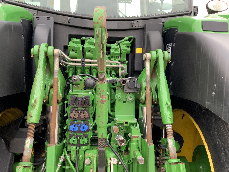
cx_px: 114
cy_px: 86
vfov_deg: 48.2
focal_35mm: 29
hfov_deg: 61.7
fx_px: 192
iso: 32
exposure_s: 1/122
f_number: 1.8
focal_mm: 3
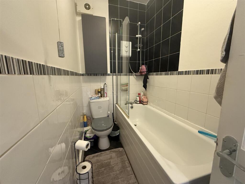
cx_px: 122
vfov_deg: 85.7
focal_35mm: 14
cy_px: 92
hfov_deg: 102.1
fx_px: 99
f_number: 2.2
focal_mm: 2.22
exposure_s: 1/50
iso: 640
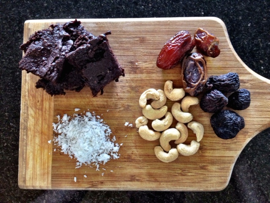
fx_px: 273
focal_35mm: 35
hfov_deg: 52.6
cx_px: 135
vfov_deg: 40.7
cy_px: 102
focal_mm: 4.28
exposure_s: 1/20
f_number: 2.4
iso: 250
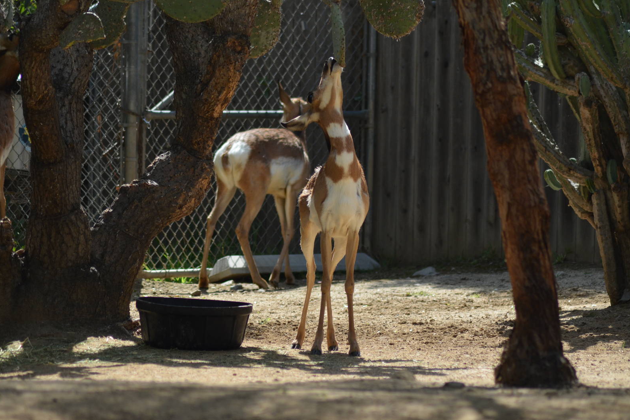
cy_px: 210
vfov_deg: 4.7
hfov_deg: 7.0
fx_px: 5153
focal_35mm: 295
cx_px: 316
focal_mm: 195
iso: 400
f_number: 5
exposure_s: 1/1600
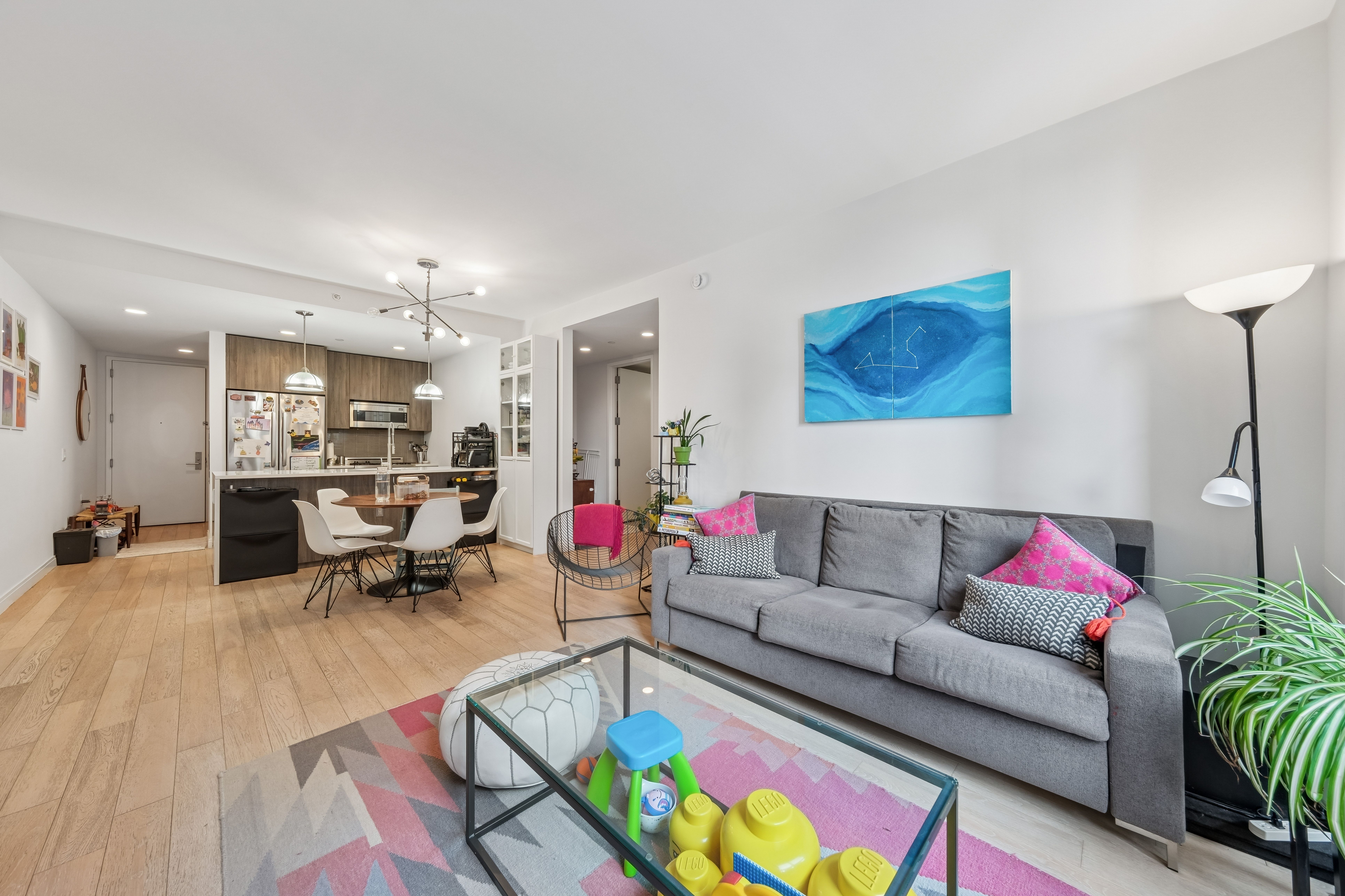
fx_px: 448
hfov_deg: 112.6
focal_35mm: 12
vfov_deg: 90.0
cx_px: 672
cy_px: 448
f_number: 8
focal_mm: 8
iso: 200
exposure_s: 1/8
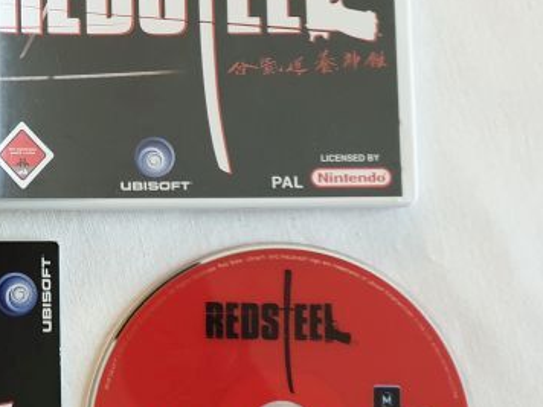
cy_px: 122
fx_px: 1145
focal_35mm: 73
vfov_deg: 20.1
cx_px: -59
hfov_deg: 24.8
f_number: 1.5
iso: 250
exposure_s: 1/25
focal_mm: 4.3
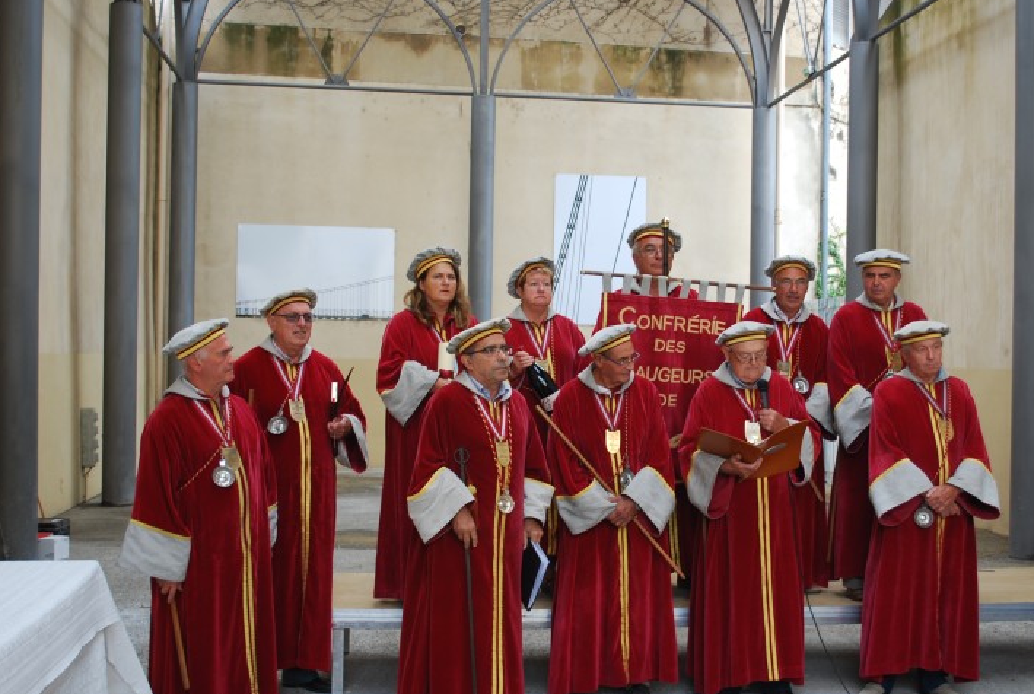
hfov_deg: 44.3
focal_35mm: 44
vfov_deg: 30.7
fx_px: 1266
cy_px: 361
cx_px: 575
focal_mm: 26
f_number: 4.5
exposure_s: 1/60
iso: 200
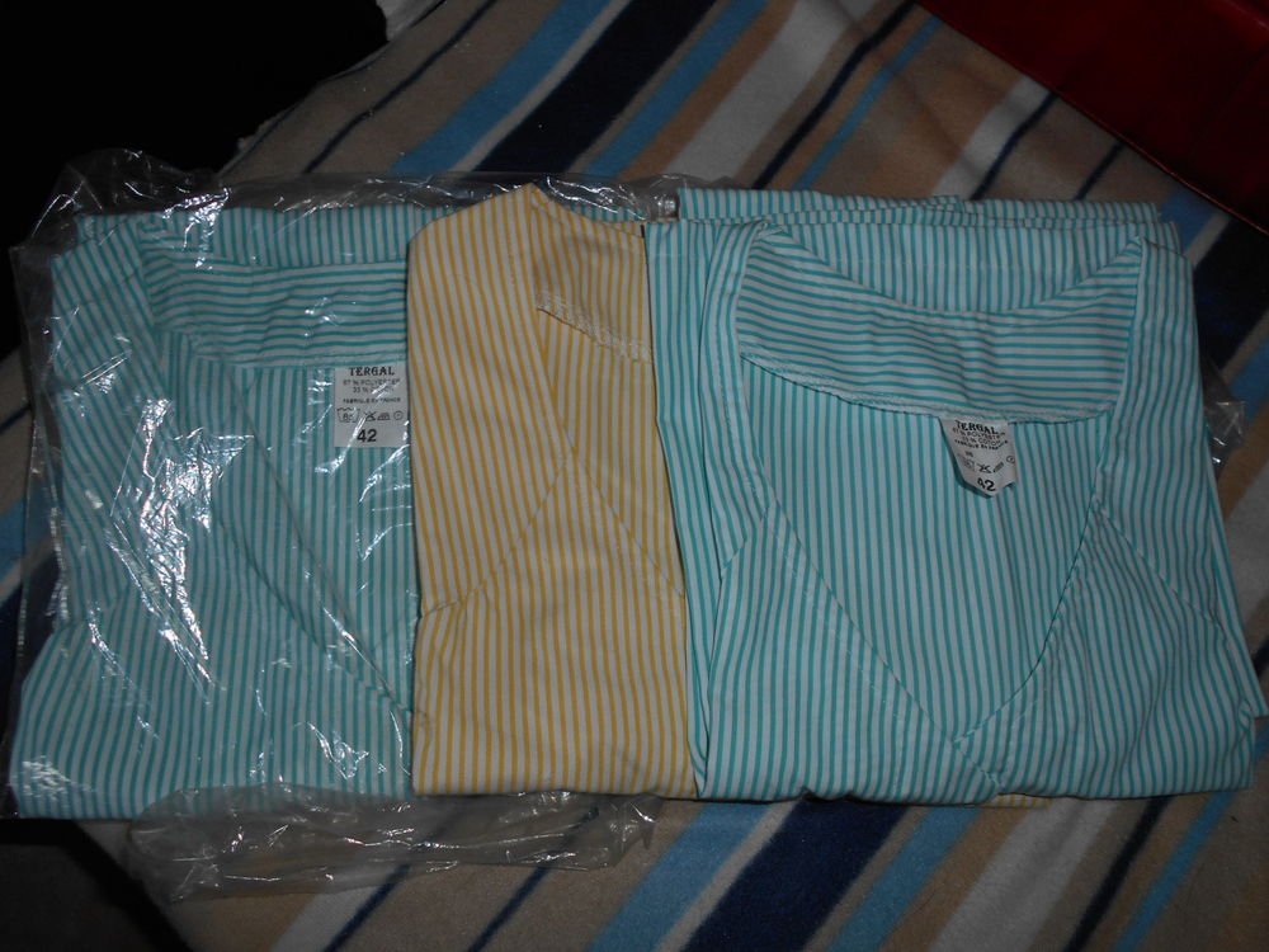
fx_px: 1100
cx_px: 634
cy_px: 476
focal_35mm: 30
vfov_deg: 46.8
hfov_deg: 60.0
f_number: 3.4
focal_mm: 5.1
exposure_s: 1/25
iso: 80
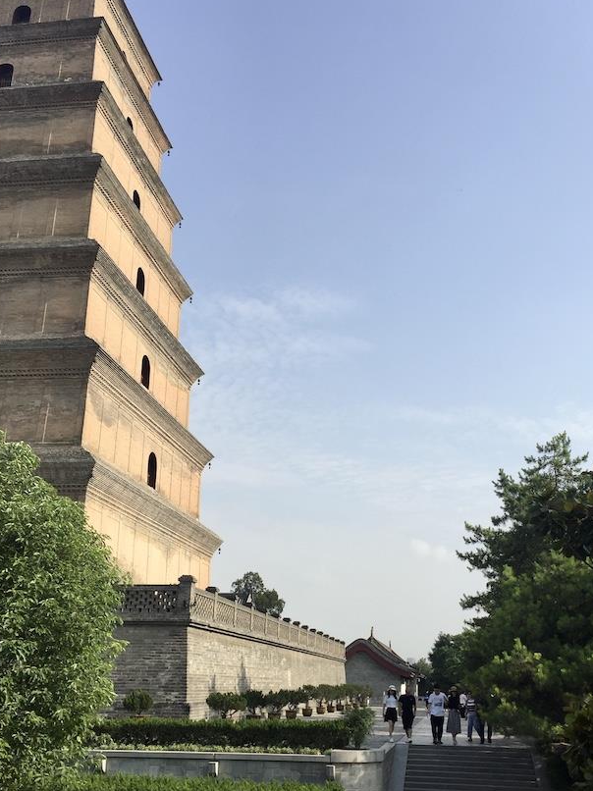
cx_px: 322
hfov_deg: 39.6
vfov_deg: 51.1
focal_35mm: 36
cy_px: 467
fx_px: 823
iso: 32
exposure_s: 1/1883
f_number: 2.2
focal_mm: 4.15
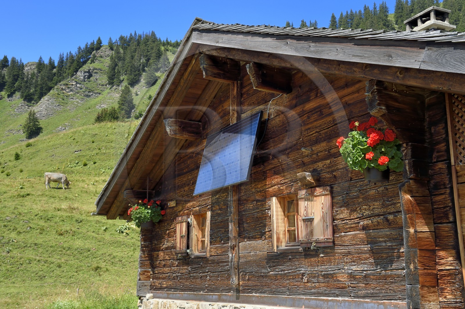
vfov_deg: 29.8
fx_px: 581
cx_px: 232
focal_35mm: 45
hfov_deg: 43.6
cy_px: 154
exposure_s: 1/250
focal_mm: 45
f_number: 9
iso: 200
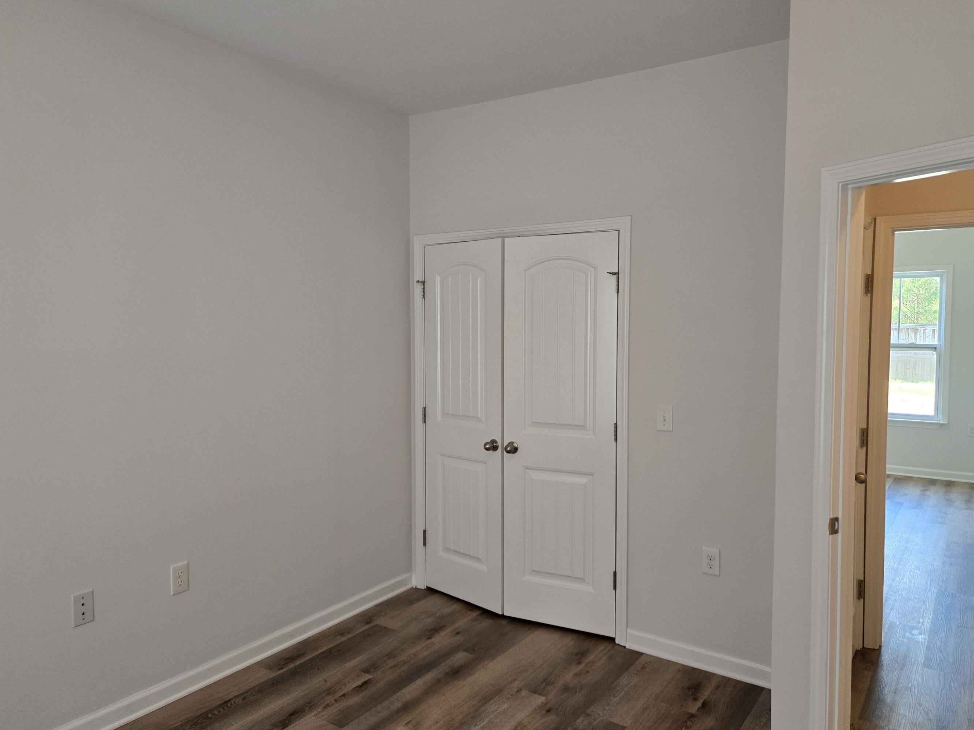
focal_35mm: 26
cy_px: 367
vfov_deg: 53.1
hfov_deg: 67.3
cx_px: 468
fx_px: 732
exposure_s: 1/120
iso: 250
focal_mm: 5.4
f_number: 1.8
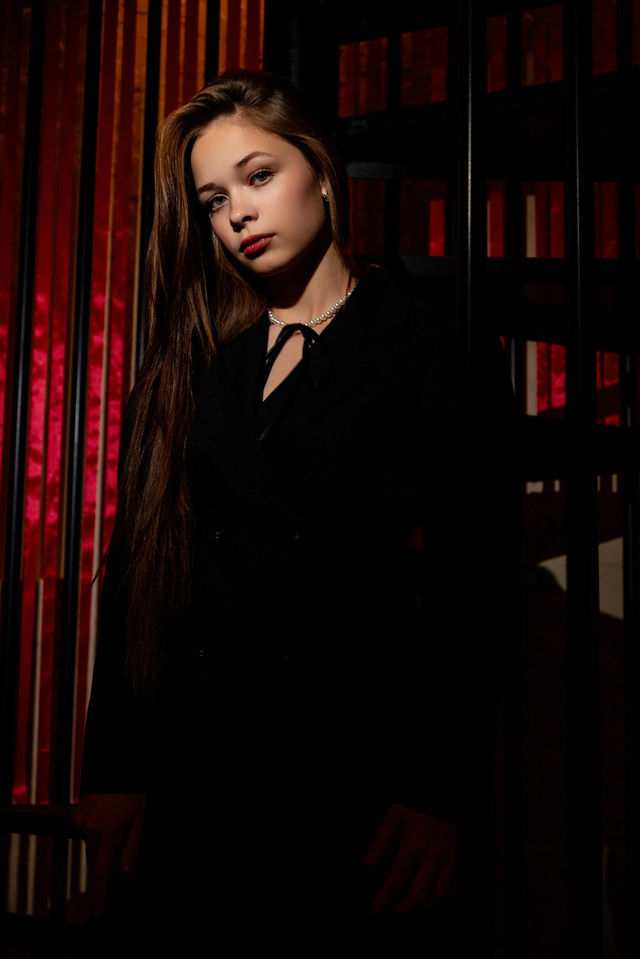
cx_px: 320
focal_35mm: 58
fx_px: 1545
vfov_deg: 34.5
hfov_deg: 23.4
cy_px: 480
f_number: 4
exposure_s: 1/125
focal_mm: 58
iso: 800
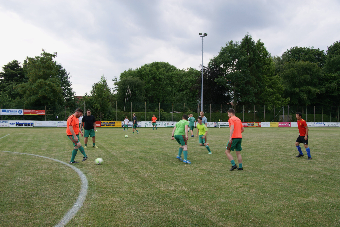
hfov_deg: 61.9
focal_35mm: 30
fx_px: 283
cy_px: 114
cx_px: 170
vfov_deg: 43.6
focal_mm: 20
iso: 100
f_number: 5.6
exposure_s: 1/60
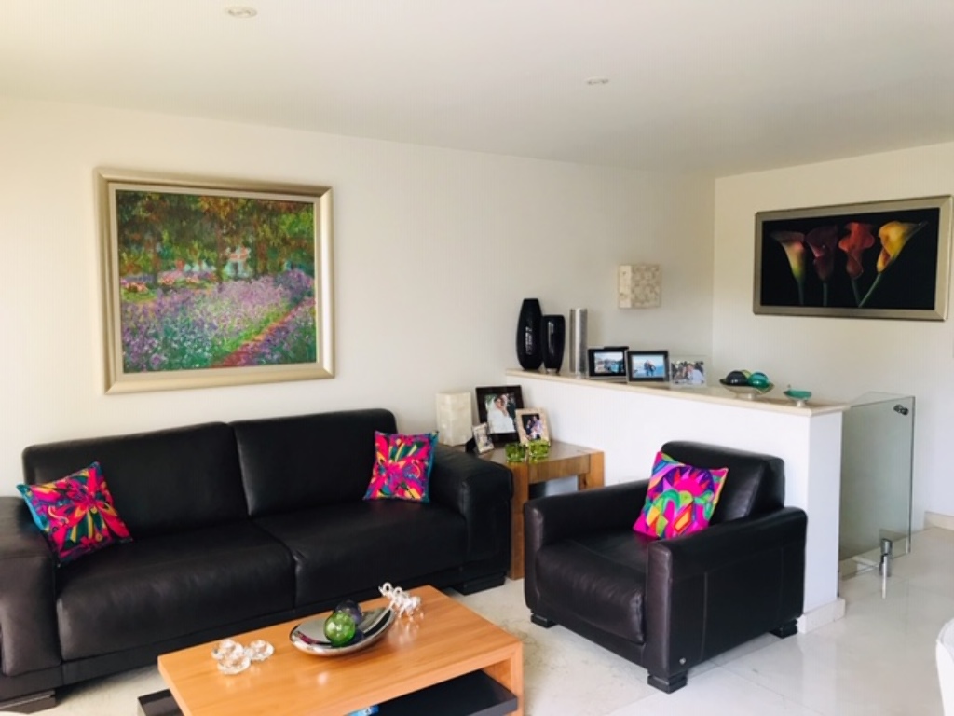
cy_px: 358
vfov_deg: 49.7
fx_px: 772
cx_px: 477
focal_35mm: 28
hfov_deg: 63.4
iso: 40
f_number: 1.8
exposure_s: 1/30
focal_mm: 3.99
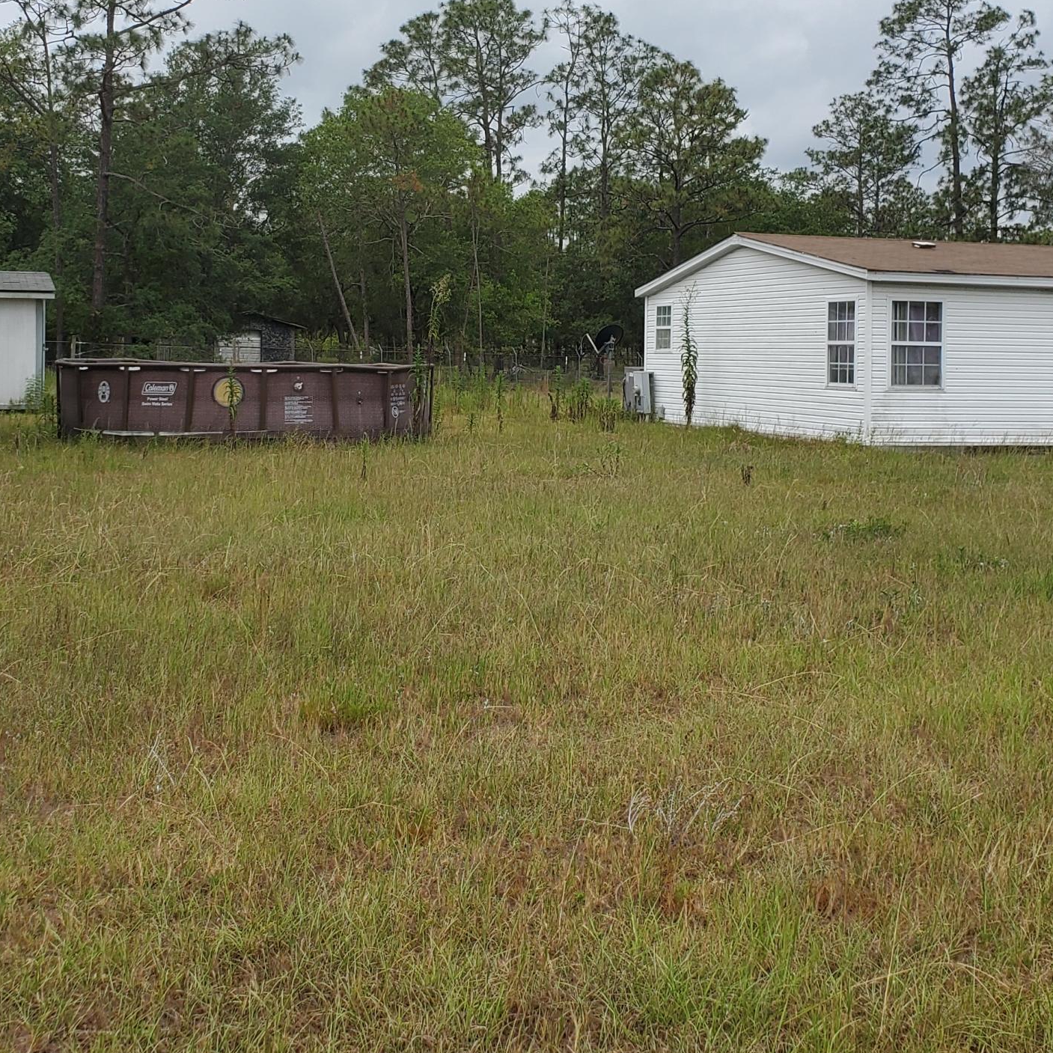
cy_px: 346
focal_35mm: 49
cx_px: 437
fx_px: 1686
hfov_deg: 34.6
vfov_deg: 34.3
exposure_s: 1/1894
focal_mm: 4.3
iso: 50
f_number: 2.4
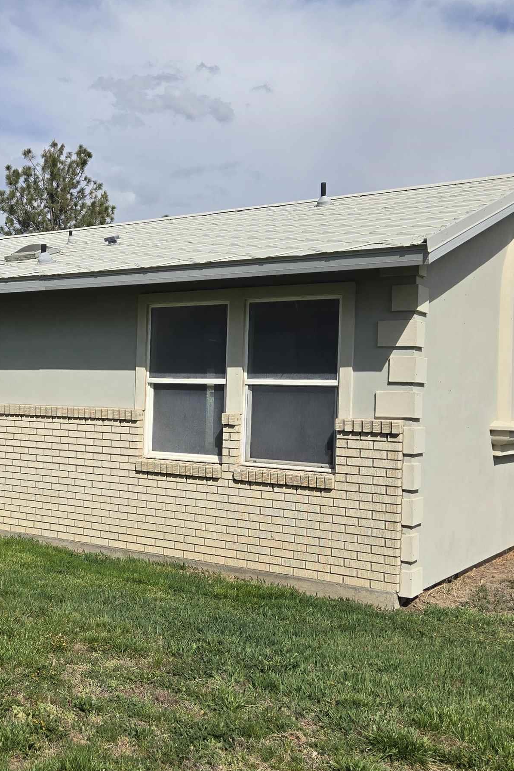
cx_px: 66
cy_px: 390
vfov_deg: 47.4
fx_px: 878
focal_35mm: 41
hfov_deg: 31.3
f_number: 1.8
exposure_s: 1/3372
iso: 25
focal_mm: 5.4
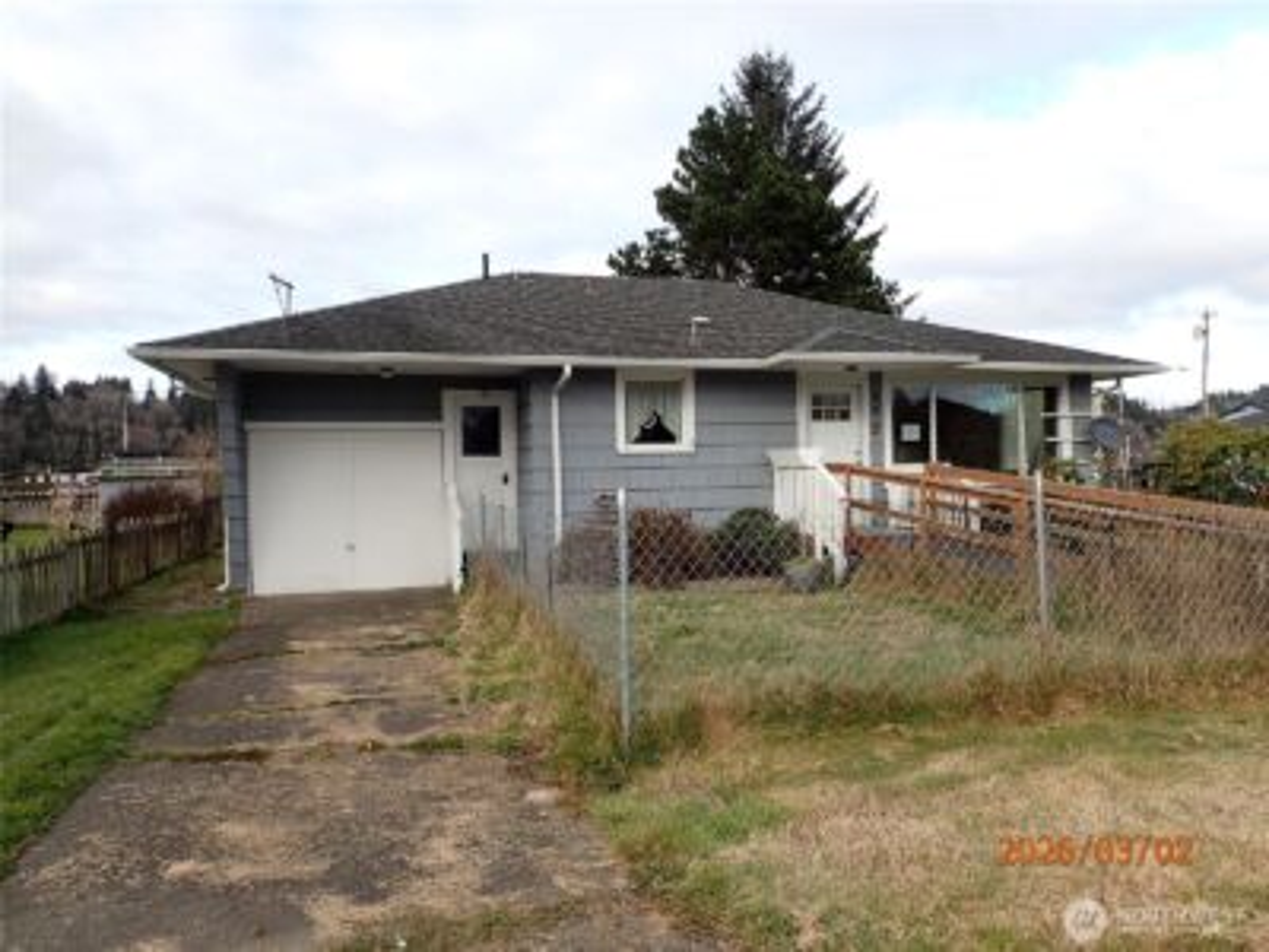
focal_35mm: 25
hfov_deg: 69.4
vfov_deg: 54.9
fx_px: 916
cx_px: 634
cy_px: 476
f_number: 2.8
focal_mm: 4.5
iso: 100
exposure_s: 1/400
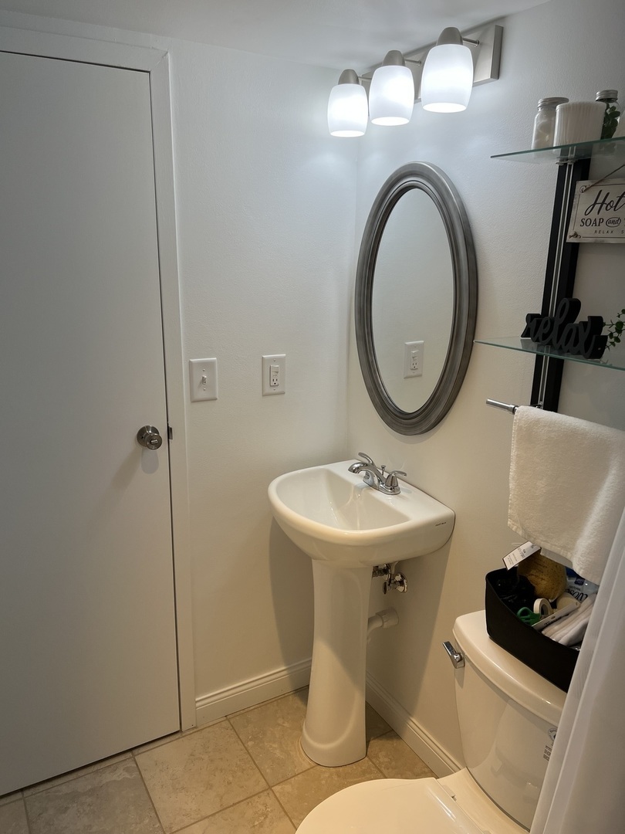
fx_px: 626
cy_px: 417
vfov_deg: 67.3
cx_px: 312
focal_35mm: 26
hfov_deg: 53.1
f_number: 1.5
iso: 40
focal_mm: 5.7
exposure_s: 1/261
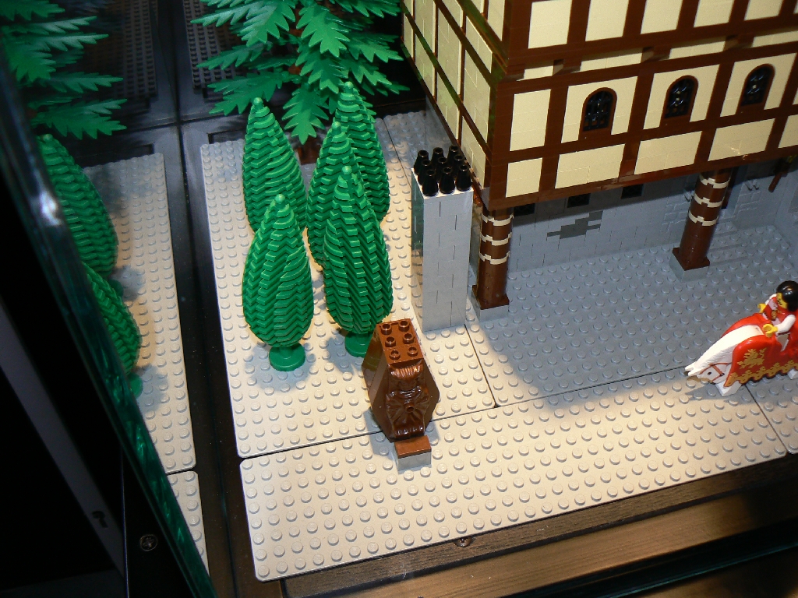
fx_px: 830
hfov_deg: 51.4
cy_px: 299
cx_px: 399
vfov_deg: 39.7
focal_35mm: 36
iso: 100
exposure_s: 1/30
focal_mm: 6
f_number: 2.8
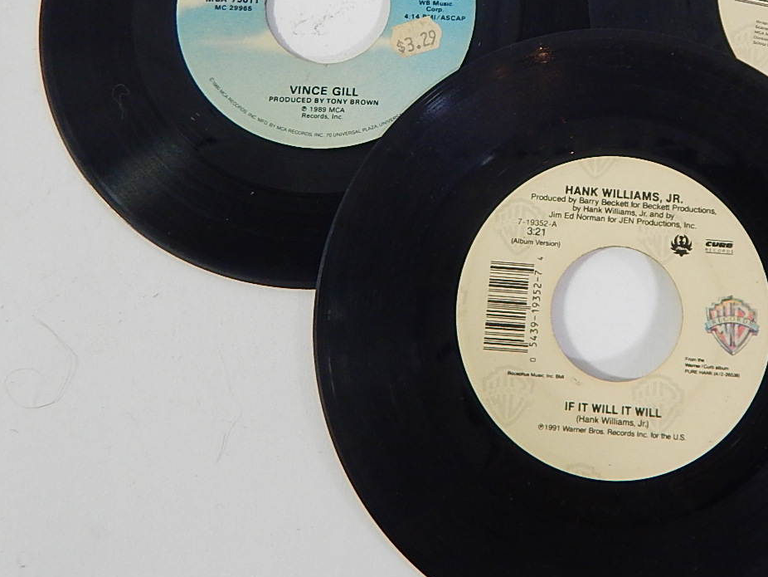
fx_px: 843
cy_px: 137
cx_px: 542
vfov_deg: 36.7
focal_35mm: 38
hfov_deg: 47.7
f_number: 3
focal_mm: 4
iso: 200
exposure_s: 1/30
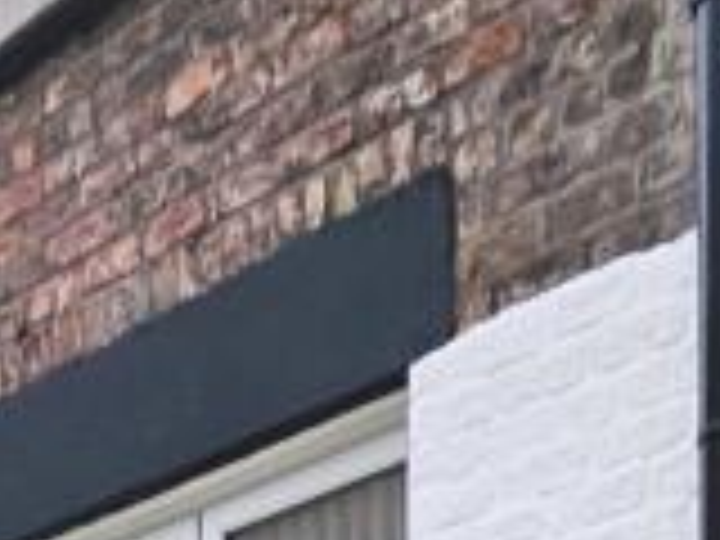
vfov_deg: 12.1
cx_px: 567
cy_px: 1465
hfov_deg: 23.2
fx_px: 1726
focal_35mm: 83
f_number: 2.2
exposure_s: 1/50
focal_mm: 1.7
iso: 32
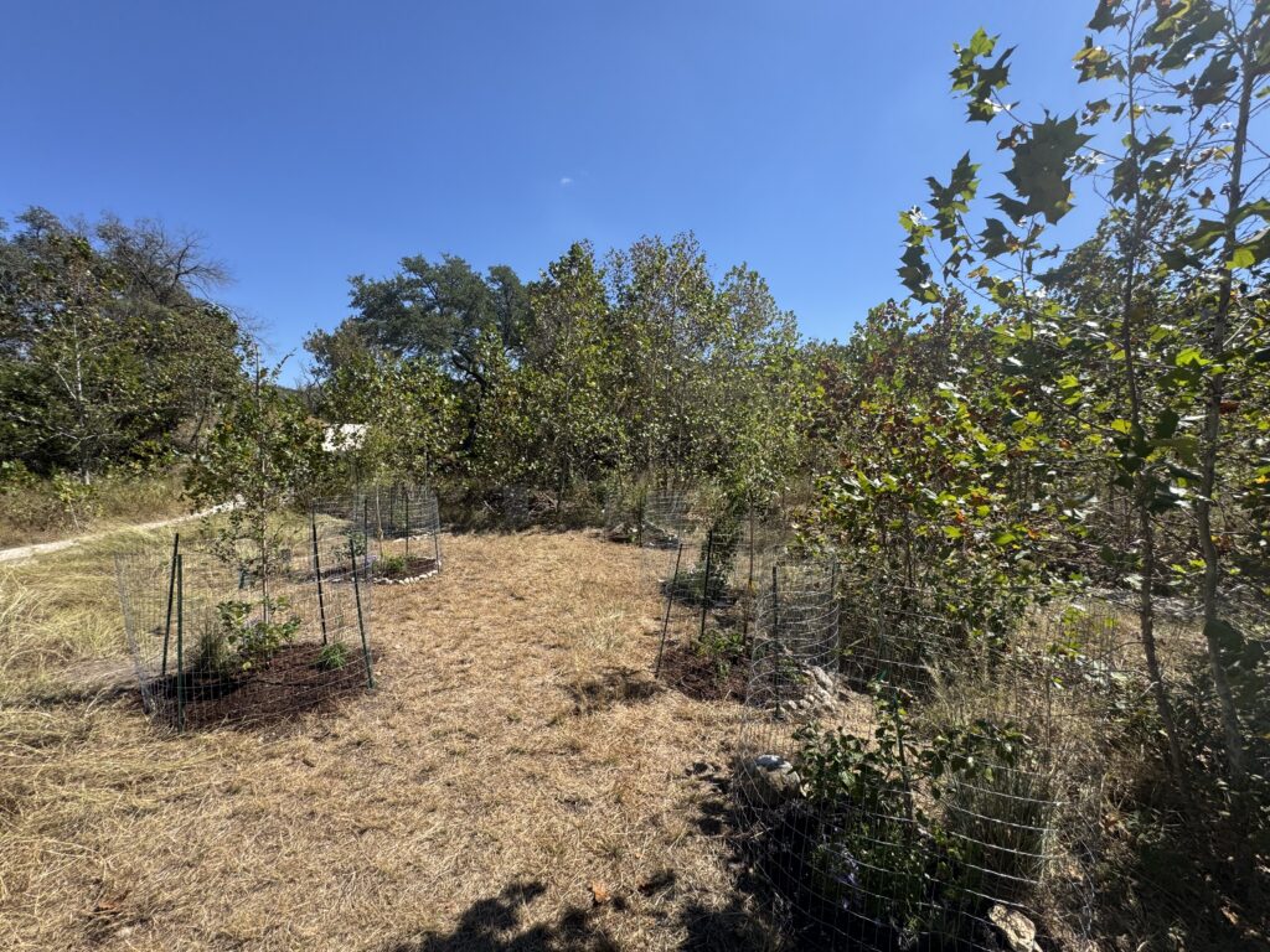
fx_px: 514
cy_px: 476
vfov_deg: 85.7
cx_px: 635
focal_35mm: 14
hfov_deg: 102.1
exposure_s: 1/1277
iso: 50
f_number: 2.2
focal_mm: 2.22
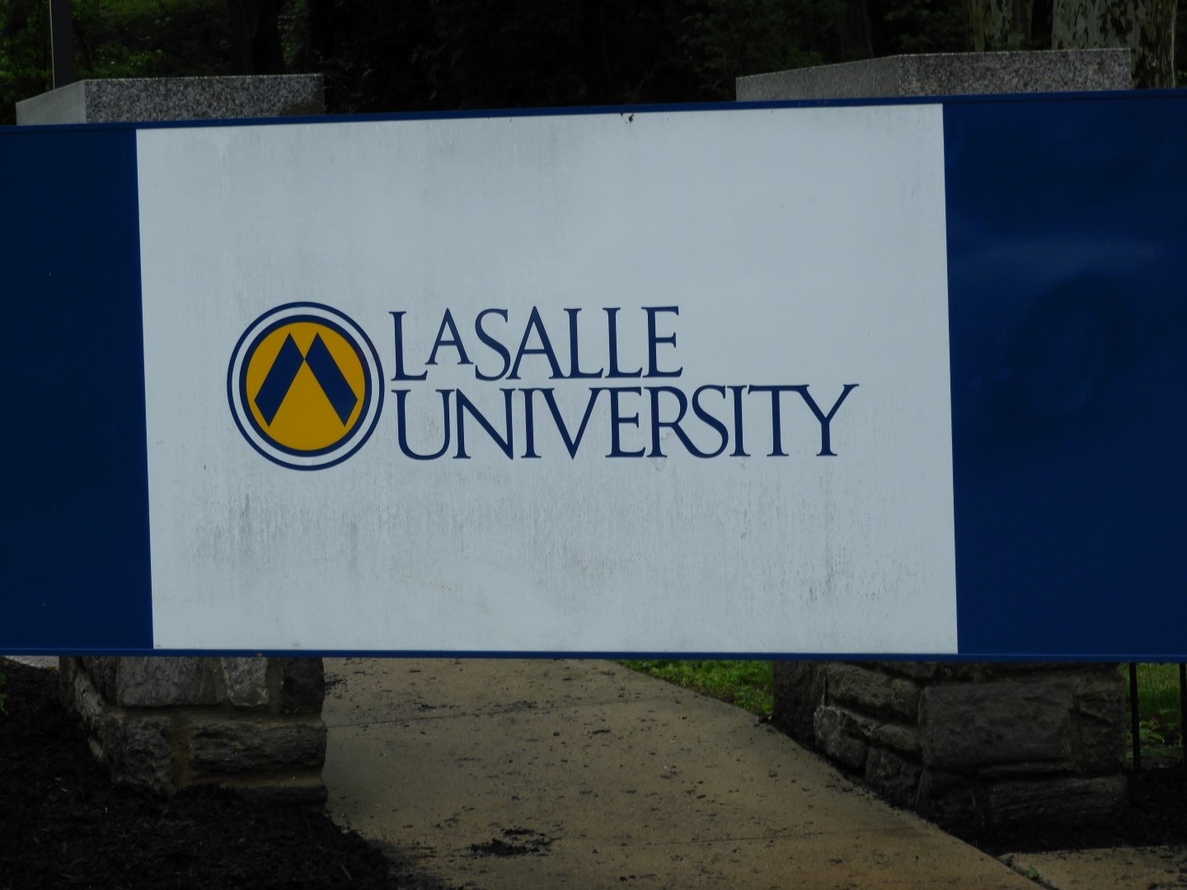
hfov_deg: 14.6
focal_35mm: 135
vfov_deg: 11.0
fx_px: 4629
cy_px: 445
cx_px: 594
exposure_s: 1/200
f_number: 5
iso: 100
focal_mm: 24.2
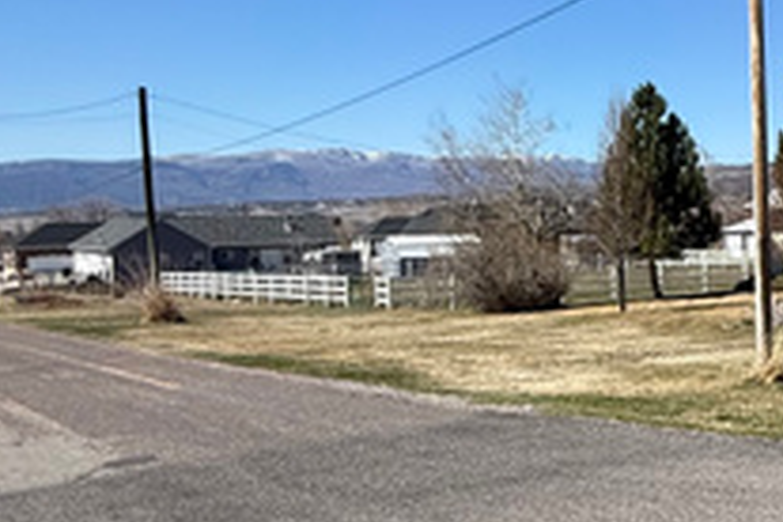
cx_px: 896
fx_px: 1174
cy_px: 265
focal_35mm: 54
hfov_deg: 31.8
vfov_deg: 25.1
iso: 50
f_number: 2.2
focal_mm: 2.22
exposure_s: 1/2841
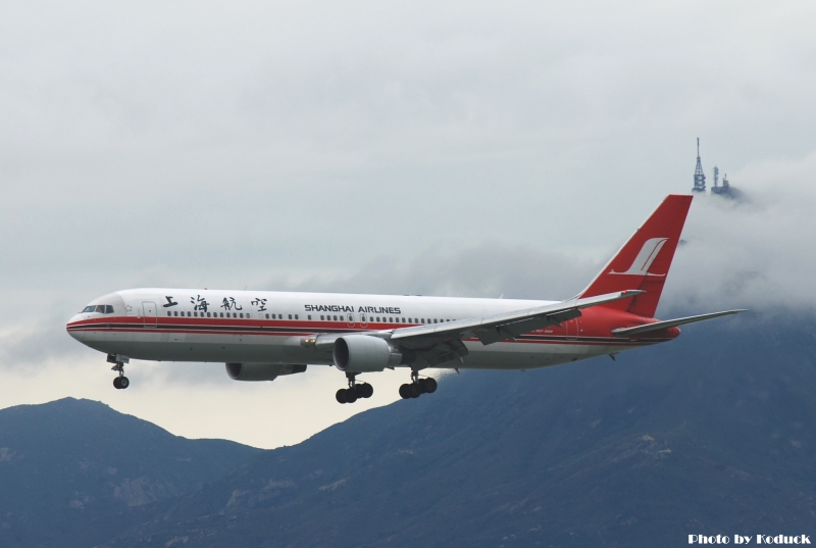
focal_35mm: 360
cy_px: 274
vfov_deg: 3.8
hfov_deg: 5.7
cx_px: 408
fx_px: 8177
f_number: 5.6
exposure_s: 1/800
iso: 200
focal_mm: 240
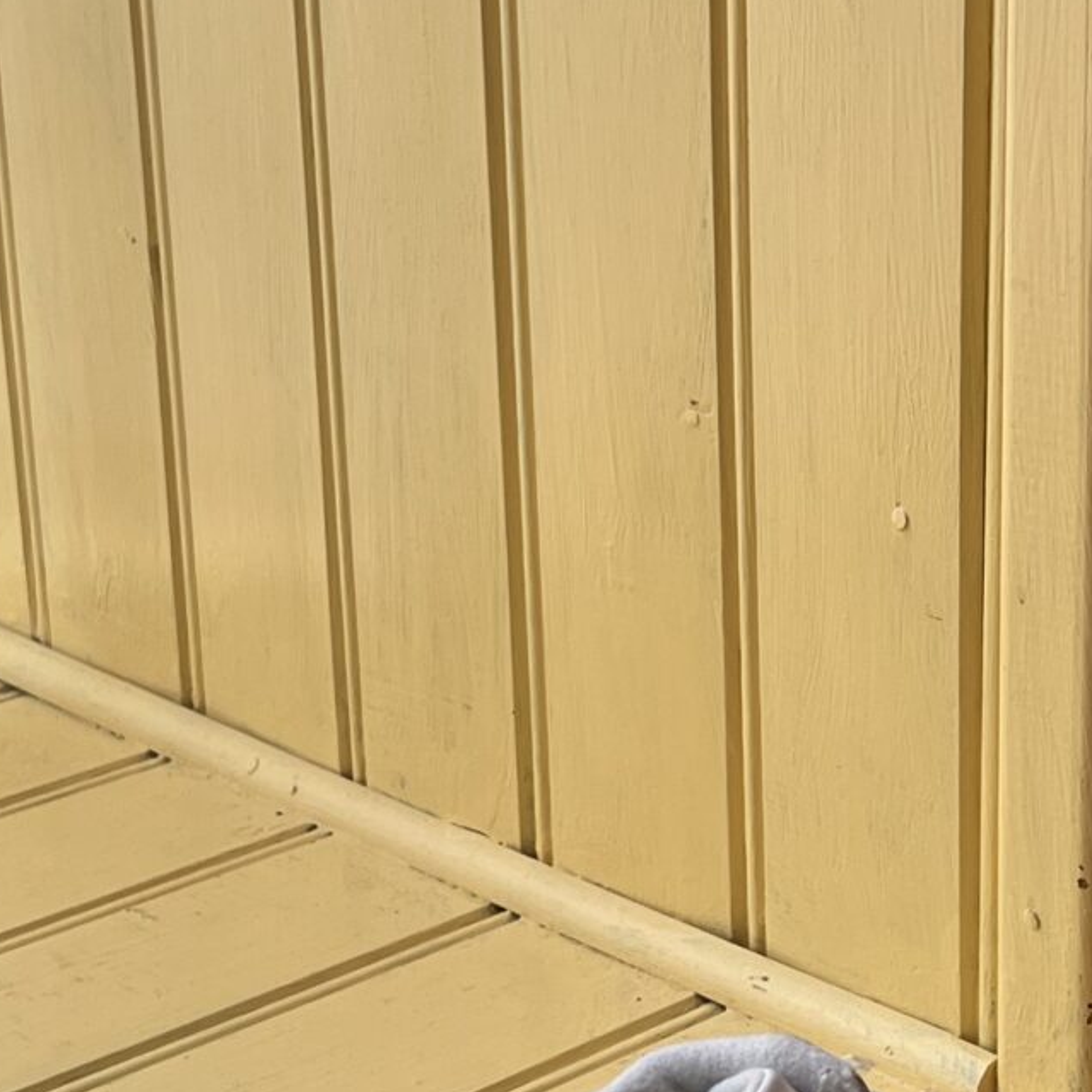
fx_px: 3284
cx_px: 877
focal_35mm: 92
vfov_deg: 18.9
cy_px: 499
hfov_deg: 18.7
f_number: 1.5
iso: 100
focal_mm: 5.7
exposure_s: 1/121
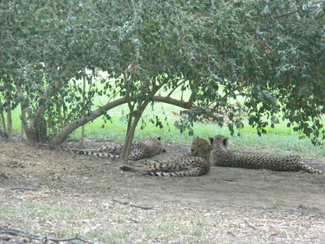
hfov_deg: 7.6
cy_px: 122
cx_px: 162
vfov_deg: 5.7
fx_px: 2441
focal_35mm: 260
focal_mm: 46.2
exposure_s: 1/110
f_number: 5.3
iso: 800
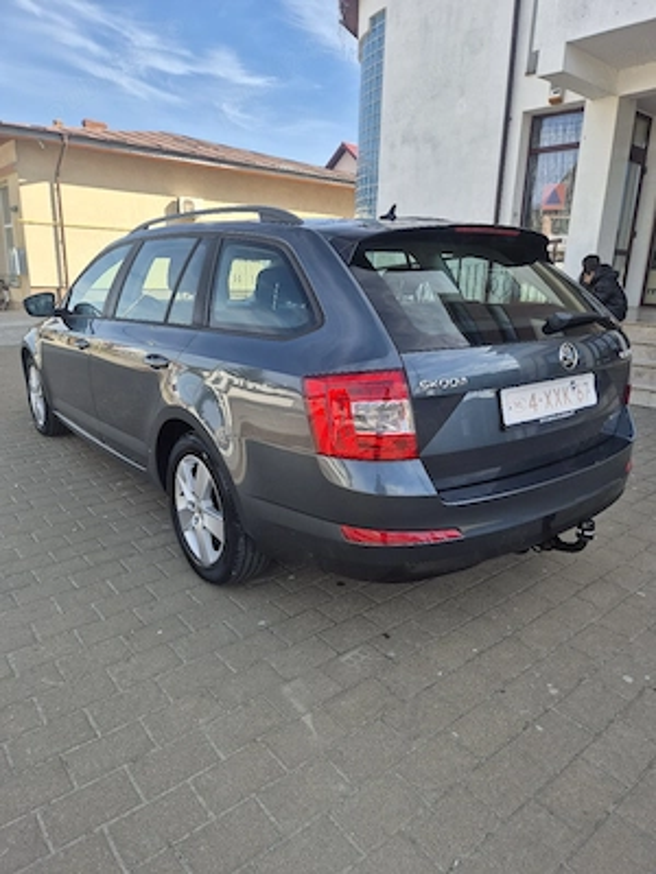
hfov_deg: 58.9
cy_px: 437
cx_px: 328
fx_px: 581
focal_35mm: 23
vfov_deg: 73.9
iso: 25
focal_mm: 5.4
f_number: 1.8
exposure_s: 1/833
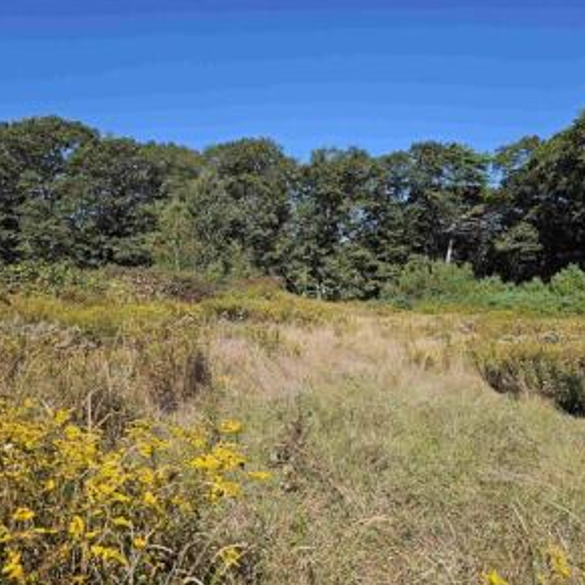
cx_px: 297
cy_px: 290
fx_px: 535
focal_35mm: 28
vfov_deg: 57.3
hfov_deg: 57.3
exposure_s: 1/807
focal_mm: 6.3
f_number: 1.7
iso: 10
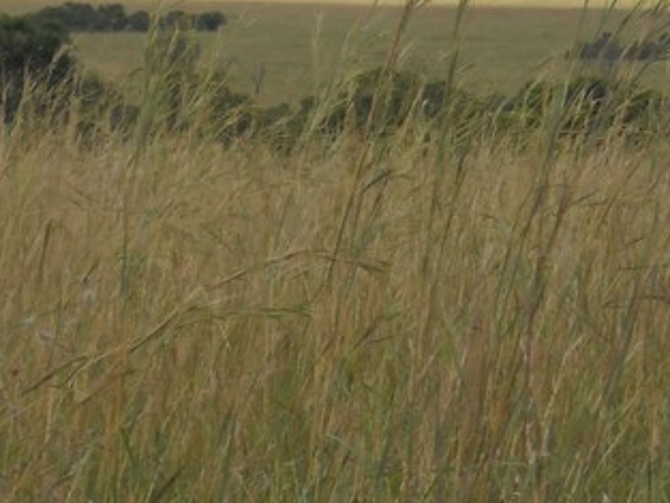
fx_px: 5189
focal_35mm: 268
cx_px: 300
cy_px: 2
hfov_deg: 7.4
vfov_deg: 5.5
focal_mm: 17.1
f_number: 4.7
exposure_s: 1/309
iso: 64
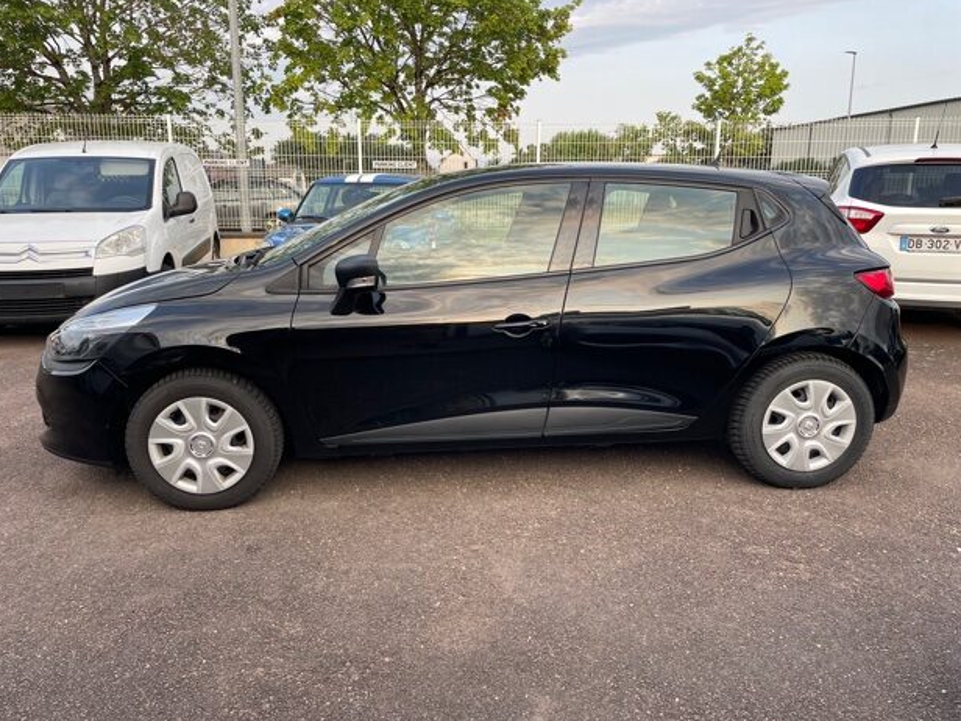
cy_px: 368
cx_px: 465
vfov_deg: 51.4
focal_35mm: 27
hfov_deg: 65.3
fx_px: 750
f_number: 1.6
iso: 32
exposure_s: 1/463
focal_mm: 4.2
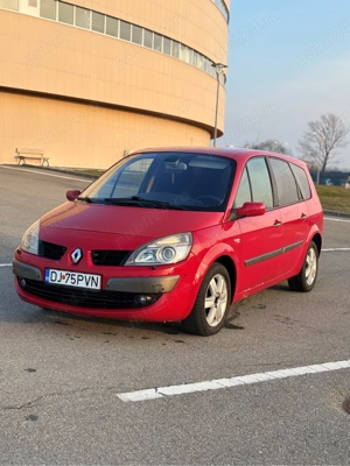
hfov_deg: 28.0
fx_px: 701
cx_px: 175
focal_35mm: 52
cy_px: 233
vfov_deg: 36.8
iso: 32
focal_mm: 5.96
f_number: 1.6
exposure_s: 1/390
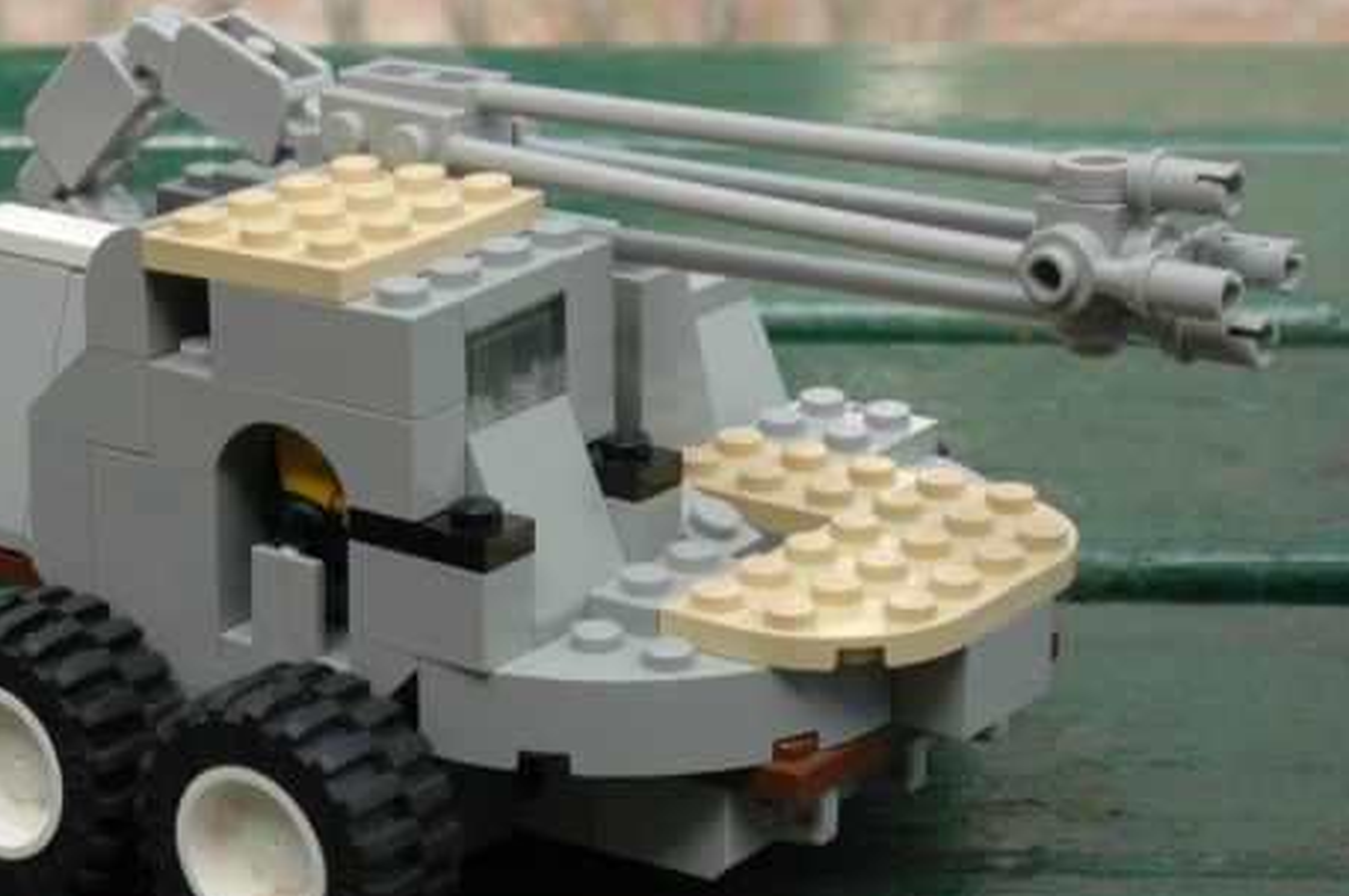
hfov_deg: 17.3
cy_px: 577
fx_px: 4417
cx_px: 417
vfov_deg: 11.6
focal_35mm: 118
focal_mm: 56
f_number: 20
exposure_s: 1/50
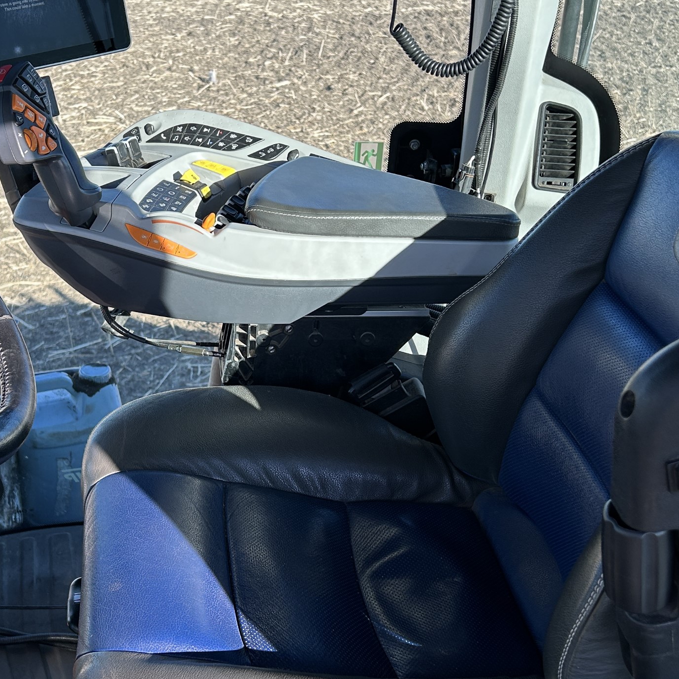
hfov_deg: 35.0
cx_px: 221
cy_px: 356
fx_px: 1065
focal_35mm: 48
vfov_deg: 35.3
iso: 50
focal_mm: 5.7
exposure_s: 1/786
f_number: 1.5
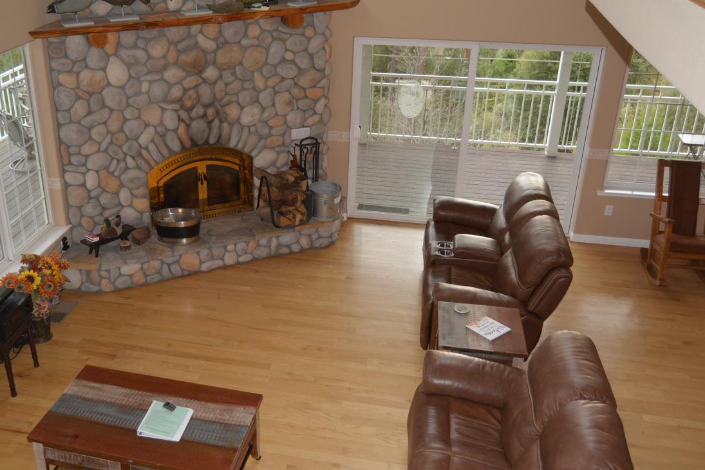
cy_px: 225
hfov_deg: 51.3
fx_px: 725
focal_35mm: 37
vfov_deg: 35.9
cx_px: 258
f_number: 3.5
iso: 400
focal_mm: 18
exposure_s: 1/100
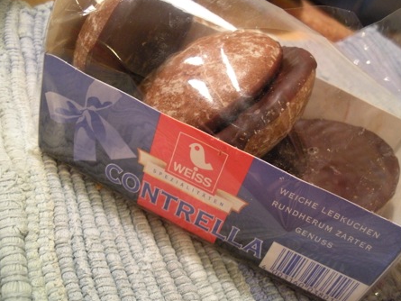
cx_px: 205
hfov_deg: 49.0
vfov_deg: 37.7
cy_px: 146
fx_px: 440
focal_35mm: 38
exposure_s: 1/9
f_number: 3.5
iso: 400
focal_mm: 6.3
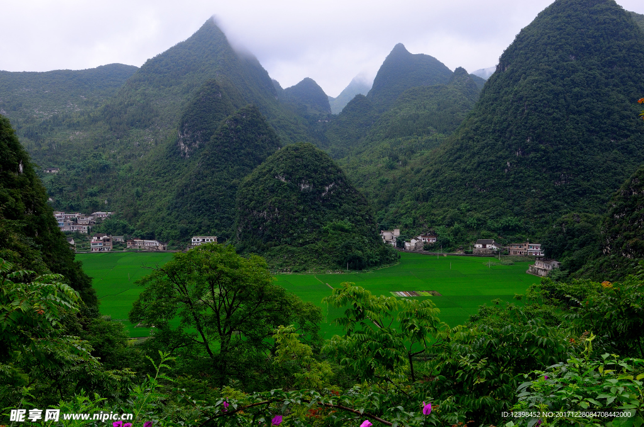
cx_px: 322
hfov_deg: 43.7
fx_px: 803
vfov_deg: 29.7
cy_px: 214
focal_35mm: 45
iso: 200
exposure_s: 1/80
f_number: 14
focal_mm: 30
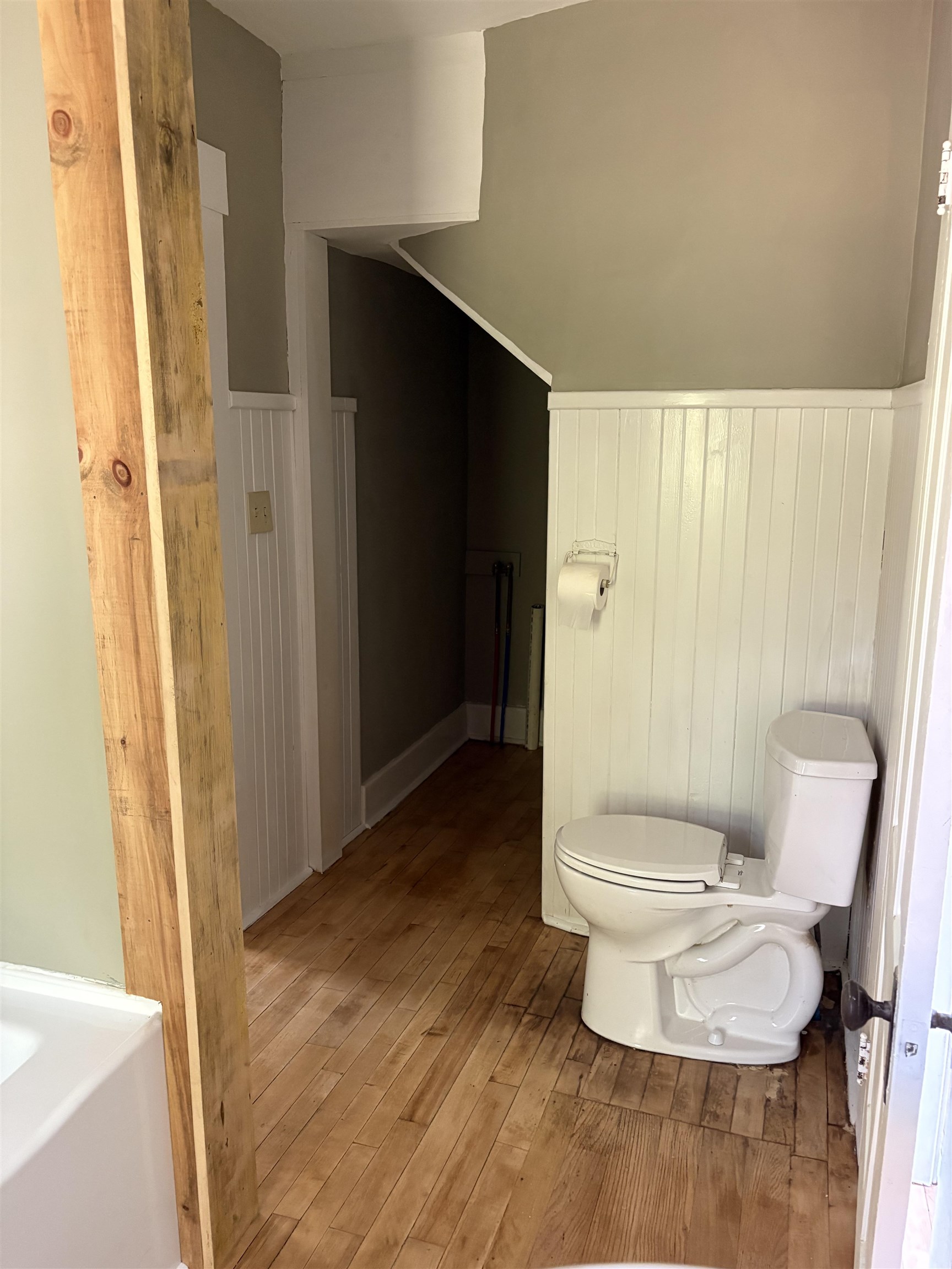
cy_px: 634
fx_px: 953
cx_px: 476
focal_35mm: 26
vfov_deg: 67.3
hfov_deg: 53.1
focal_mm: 5.96
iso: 500
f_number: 1.6
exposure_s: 1/44
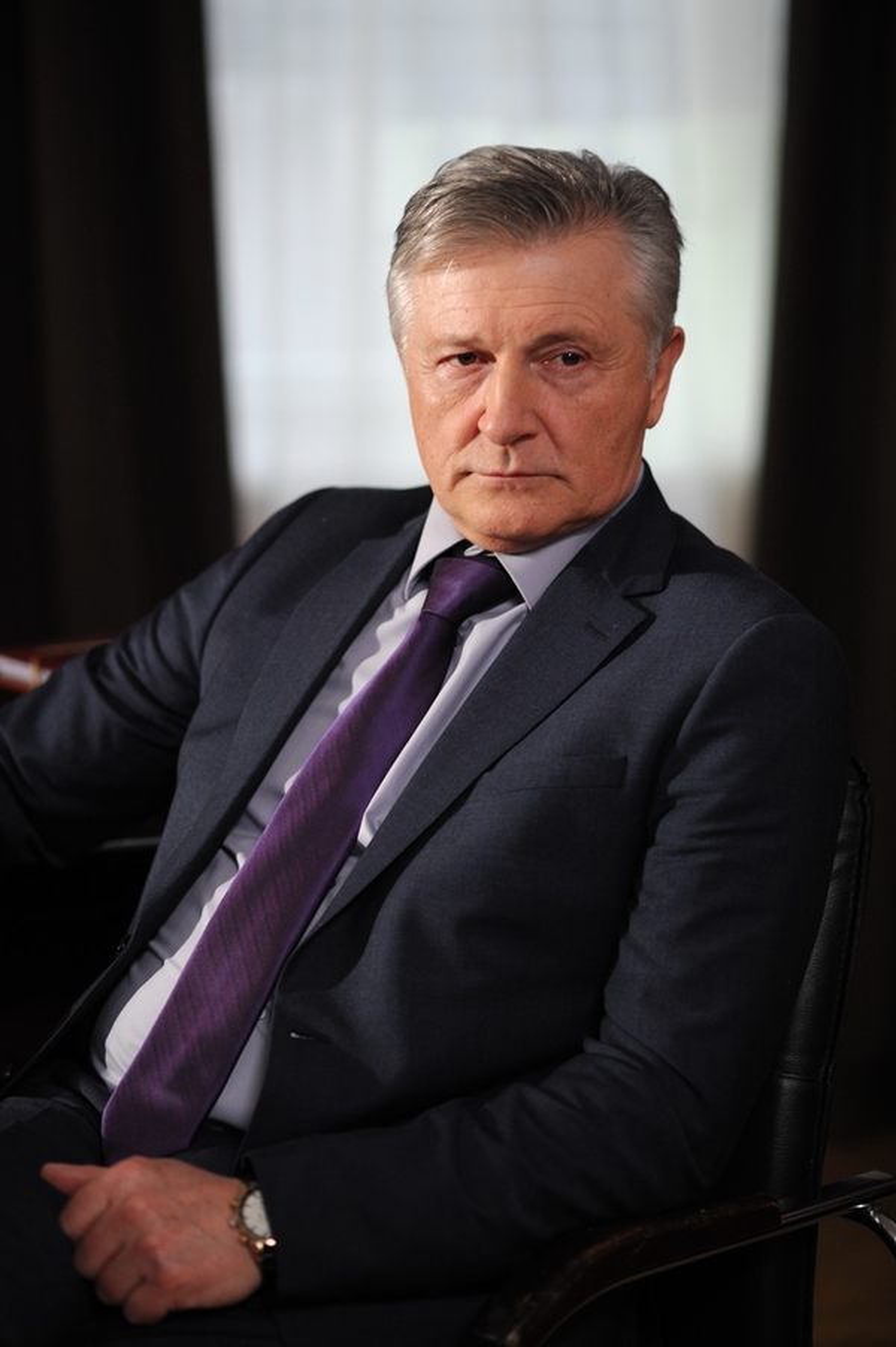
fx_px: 3178
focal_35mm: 85
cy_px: 674
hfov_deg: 16.0
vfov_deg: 23.9
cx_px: 448
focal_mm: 85
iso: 1250
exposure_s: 1/200
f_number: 2
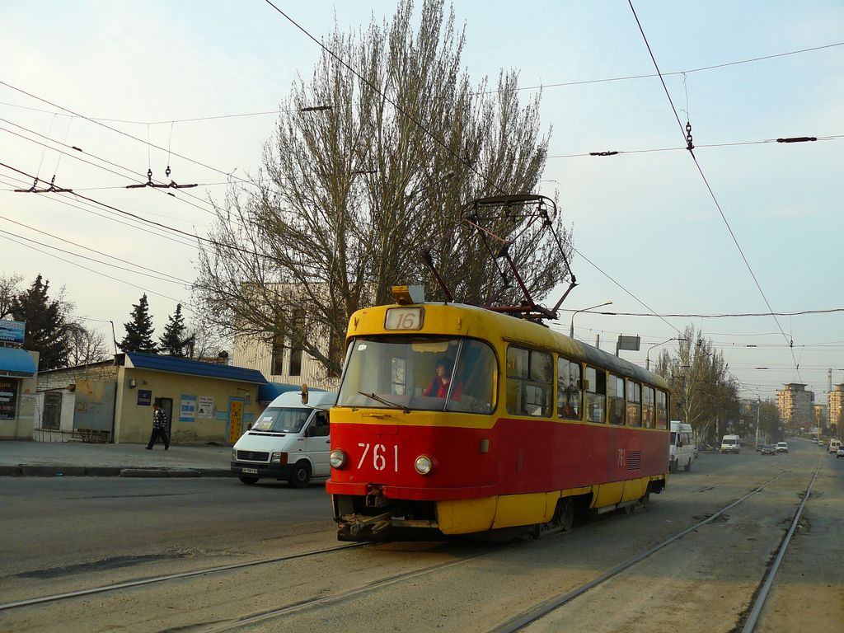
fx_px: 878
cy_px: 316
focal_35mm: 36
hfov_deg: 51.4
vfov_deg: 39.7
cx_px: 422
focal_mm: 6
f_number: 3.2
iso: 100
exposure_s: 1/400
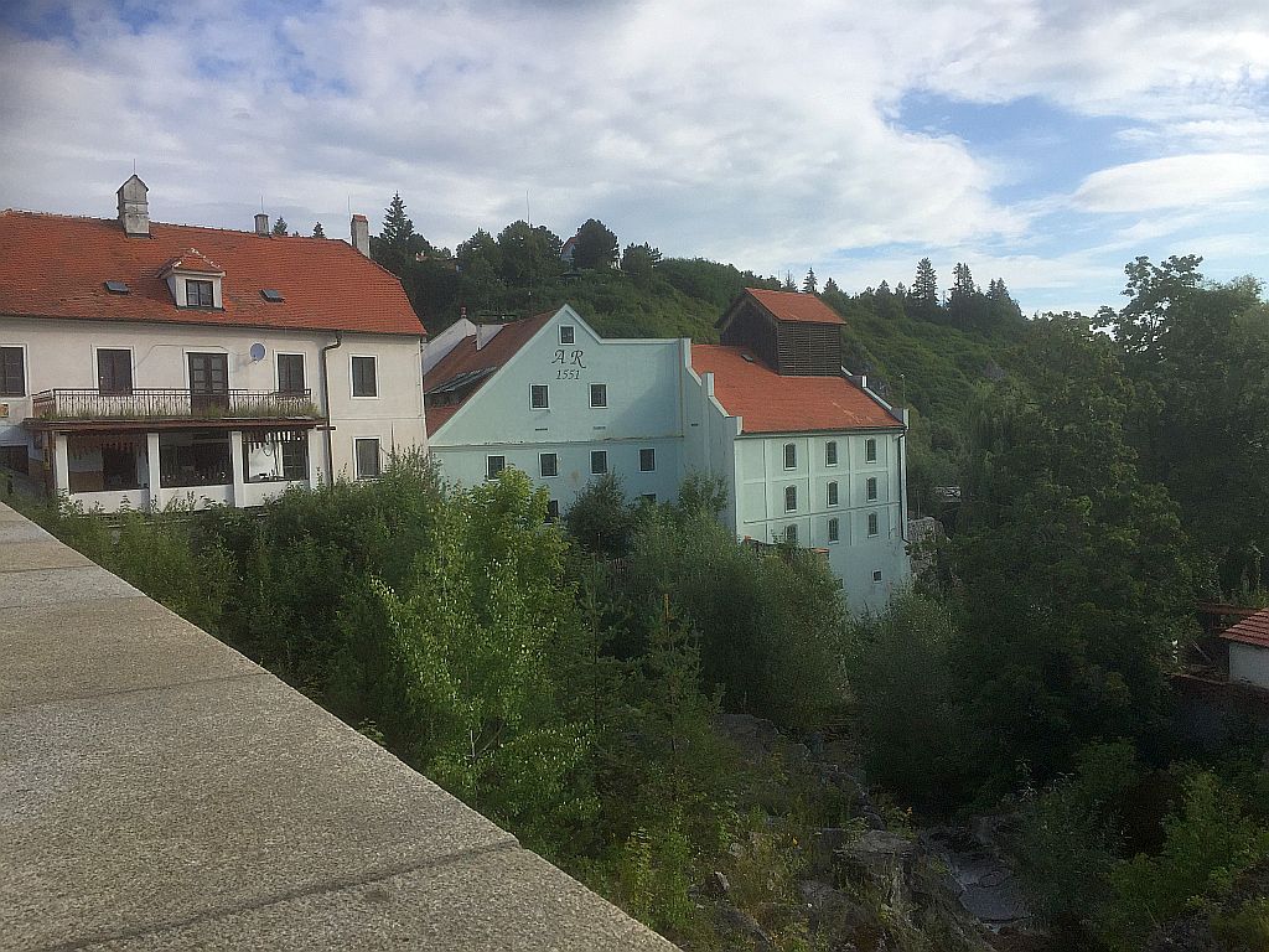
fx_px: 1063
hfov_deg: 61.7
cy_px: 476
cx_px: 634
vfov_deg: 48.2
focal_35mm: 29
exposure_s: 1/1799
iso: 32
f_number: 2.2
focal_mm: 4.15
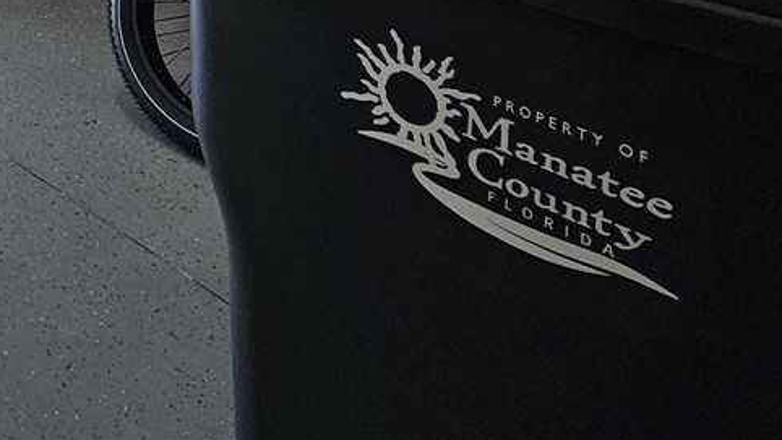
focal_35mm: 47
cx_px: -316
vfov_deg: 20.0
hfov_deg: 30.4
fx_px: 974
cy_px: -307
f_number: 2.2
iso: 50
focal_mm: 2.2
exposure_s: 1/251
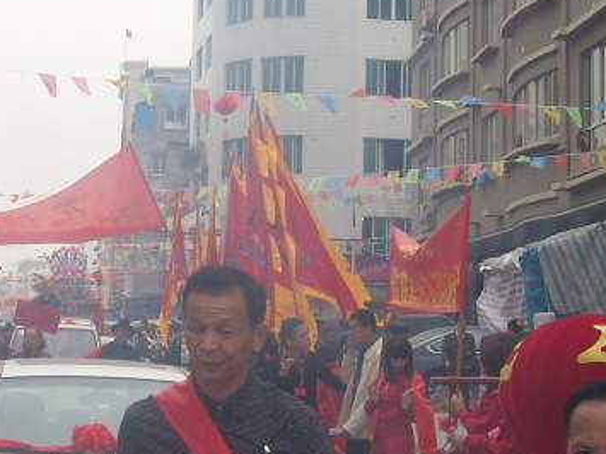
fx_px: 1768
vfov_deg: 14.6
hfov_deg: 19.2
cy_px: 357
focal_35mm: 101
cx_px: 75
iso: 64
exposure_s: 1/114
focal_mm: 5.7
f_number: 2.8
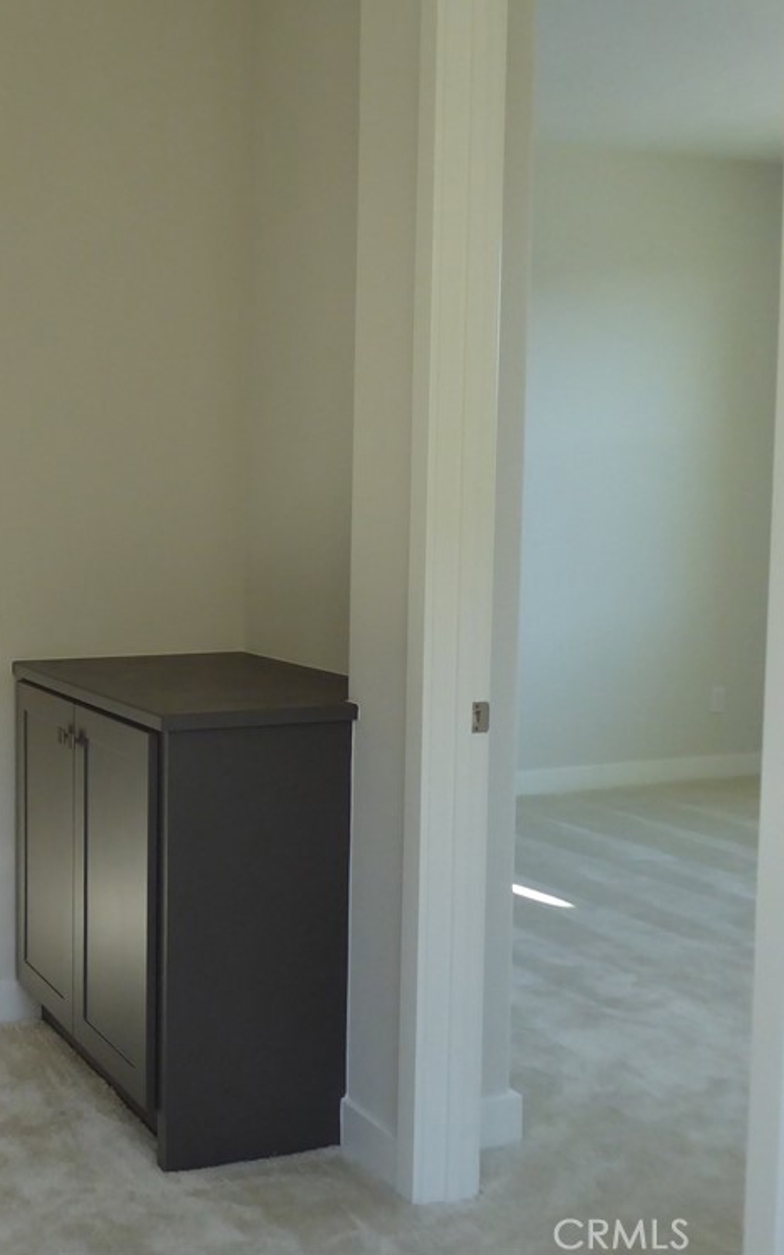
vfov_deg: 47.2
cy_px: 615
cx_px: 3
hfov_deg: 28.7
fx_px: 1436
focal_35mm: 42
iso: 320
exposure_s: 1/125
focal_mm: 5
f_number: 3.5
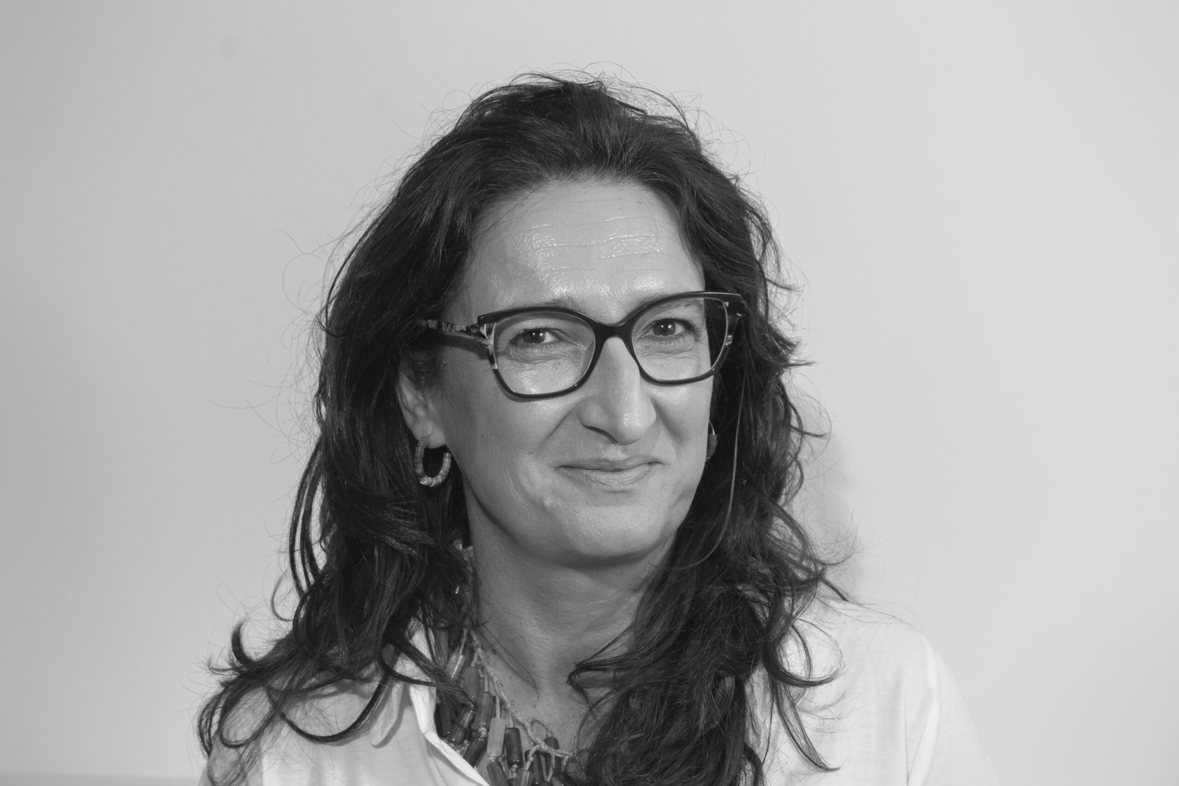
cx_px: 590
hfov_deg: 27.0
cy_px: 393
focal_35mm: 75
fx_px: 2456
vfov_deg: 18.2
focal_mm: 50
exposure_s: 1/100
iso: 100
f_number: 6.3
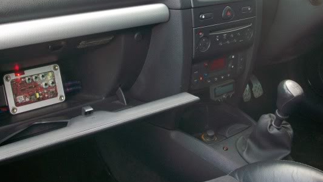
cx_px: 145
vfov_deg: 27.9
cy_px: 44
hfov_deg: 48.3
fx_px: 360
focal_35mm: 42
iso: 120
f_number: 2.8
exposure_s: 1/60
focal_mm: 5.7
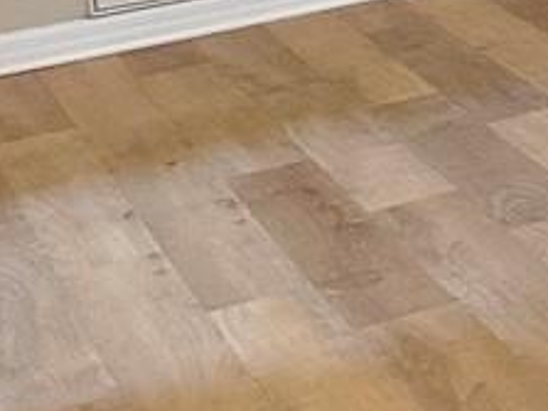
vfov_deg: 8.2
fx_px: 2721
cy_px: -428
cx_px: 1548
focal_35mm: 172
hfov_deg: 9.5
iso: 250
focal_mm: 6.76
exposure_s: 1/120
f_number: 1.78
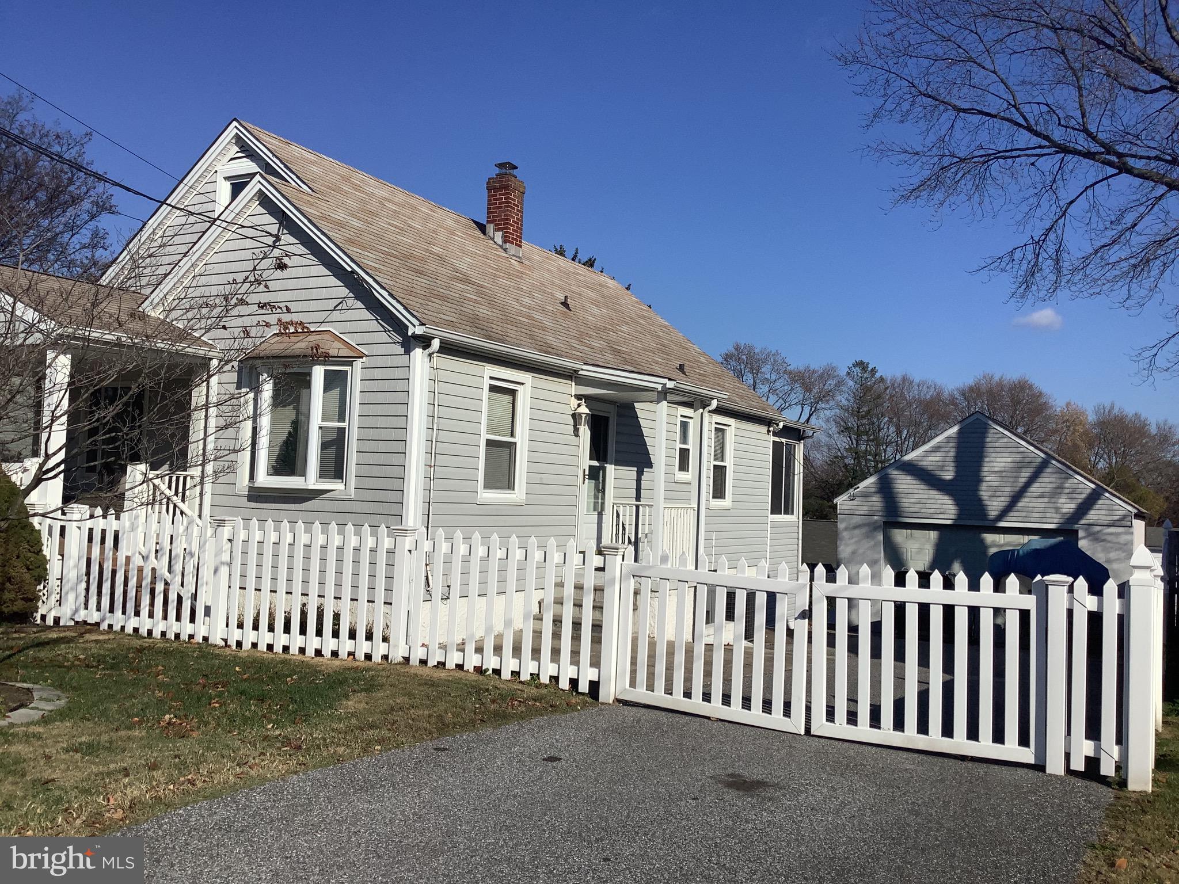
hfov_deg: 58.4
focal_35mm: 31
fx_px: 1056
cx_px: 590
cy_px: 442
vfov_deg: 45.4
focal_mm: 3.3
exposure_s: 1/3135
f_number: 2.4
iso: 25
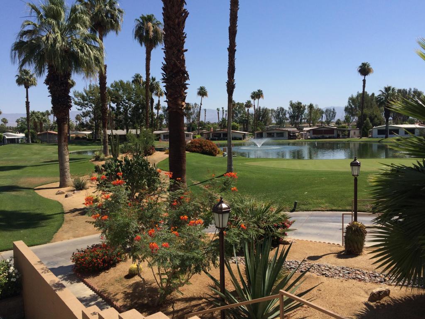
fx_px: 356
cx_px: 212
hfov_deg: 61.7
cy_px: 160
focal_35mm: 29
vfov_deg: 48.2
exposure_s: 1/2564
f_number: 2.2
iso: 32
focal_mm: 4.15
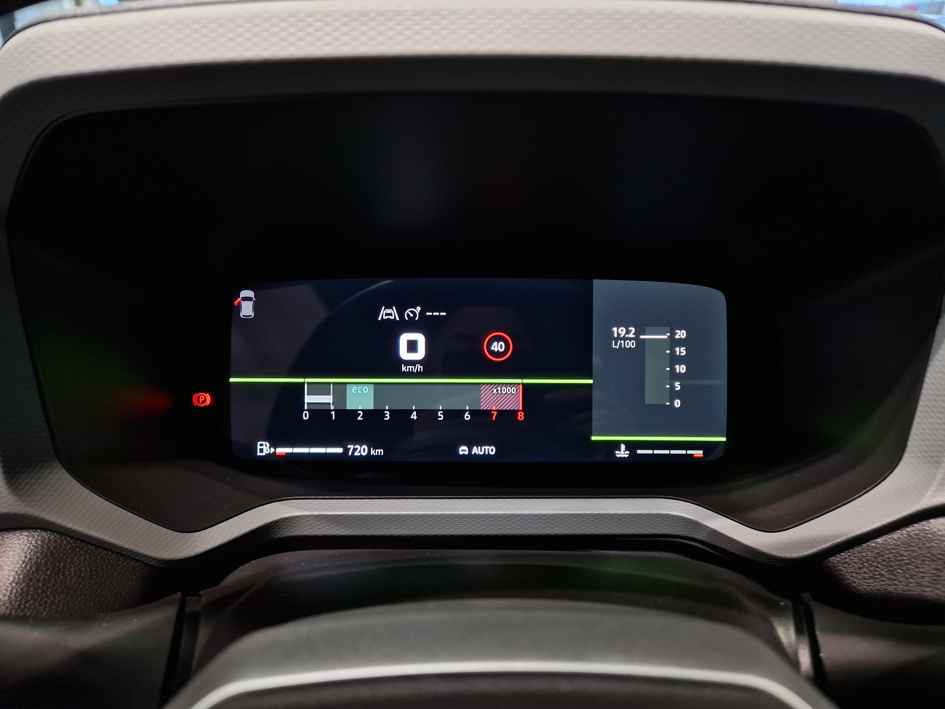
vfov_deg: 58.9
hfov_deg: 73.9
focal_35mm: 23
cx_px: 472
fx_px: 628
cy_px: 354
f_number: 1.8
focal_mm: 5.4
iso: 100
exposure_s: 1/50
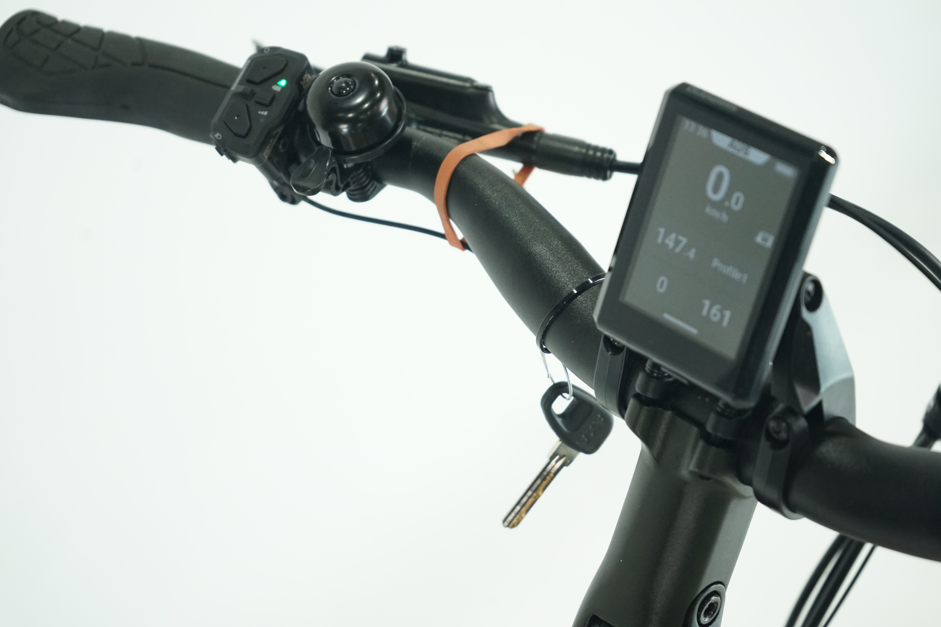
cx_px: 470
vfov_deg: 19.5
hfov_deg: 28.8
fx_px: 1830
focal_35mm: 70
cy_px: 314
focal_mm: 70
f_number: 5.6
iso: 2500
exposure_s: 1/200
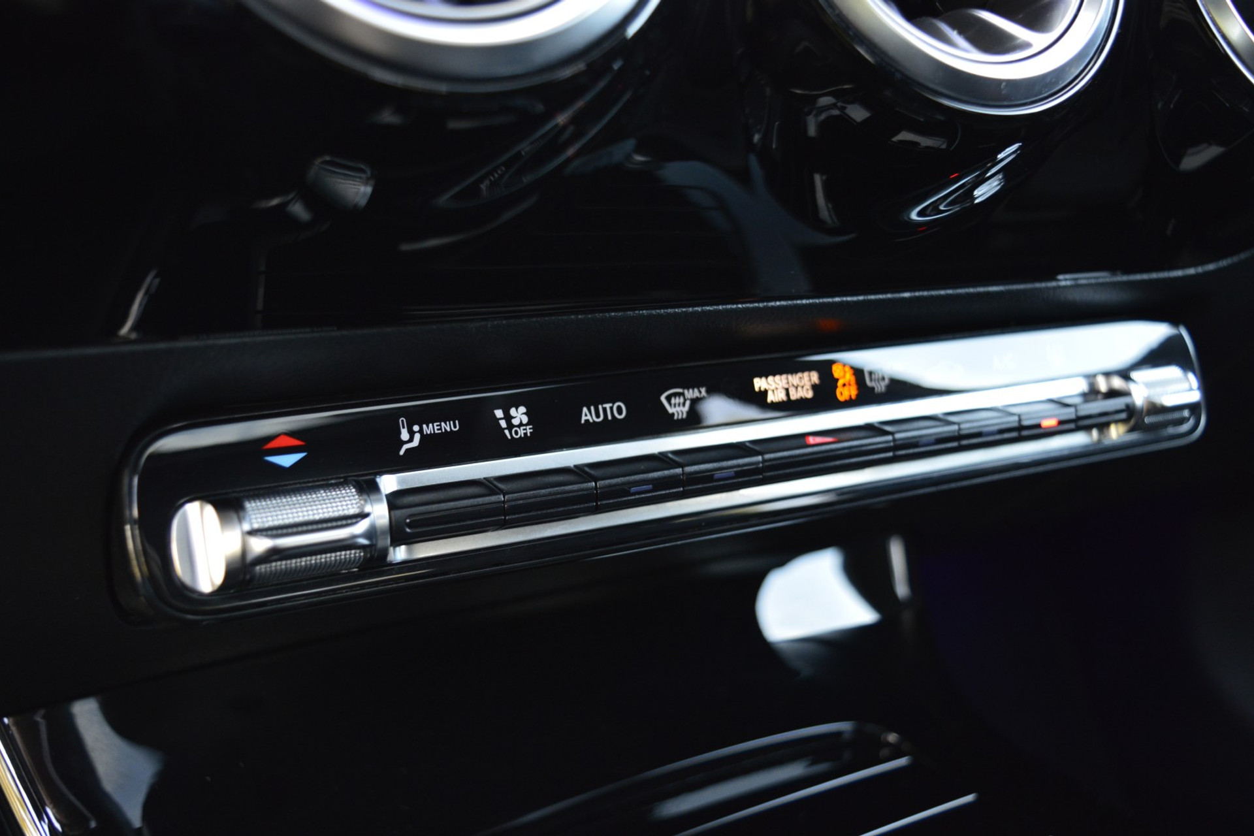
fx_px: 1306
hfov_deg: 51.3
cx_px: 627
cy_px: 418
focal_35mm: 38
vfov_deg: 35.5
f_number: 4
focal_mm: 25
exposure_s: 1/50
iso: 800
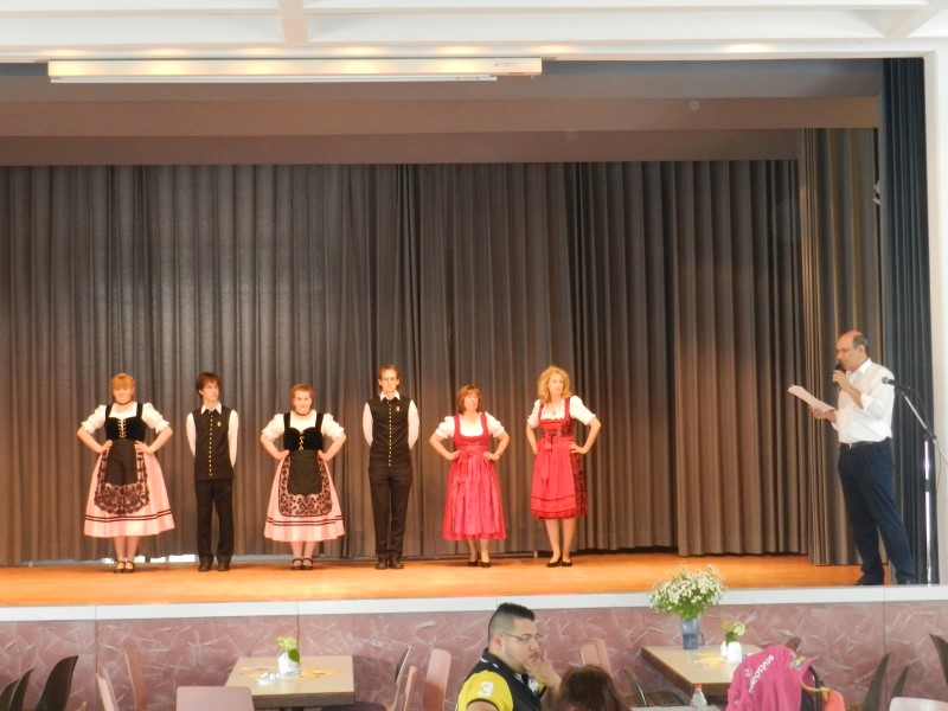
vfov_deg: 24.4
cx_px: 474
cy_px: 356
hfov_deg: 32.2
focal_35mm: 60
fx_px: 1643
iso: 800
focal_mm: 10.7
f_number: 4.6
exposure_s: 1/30
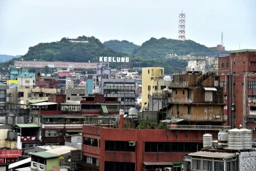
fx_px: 854
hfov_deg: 17.1
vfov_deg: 11.4
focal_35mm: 120
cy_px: 86
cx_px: 128
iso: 100
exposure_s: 1/80
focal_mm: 120
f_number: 6.3
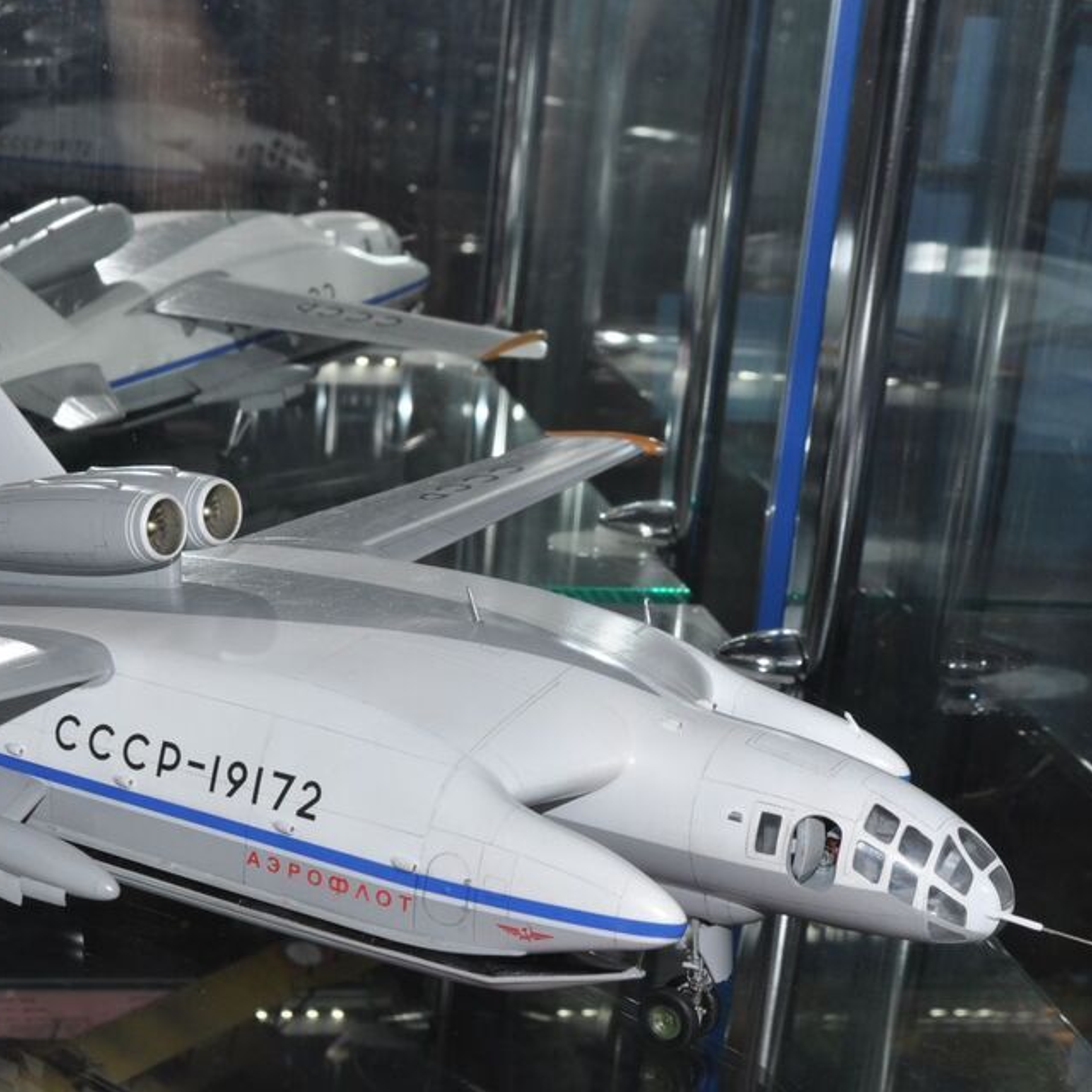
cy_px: 697
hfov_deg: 32.8
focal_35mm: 51
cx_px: 280
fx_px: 1820
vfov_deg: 33.2
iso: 200
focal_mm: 20
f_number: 10
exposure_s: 1/200
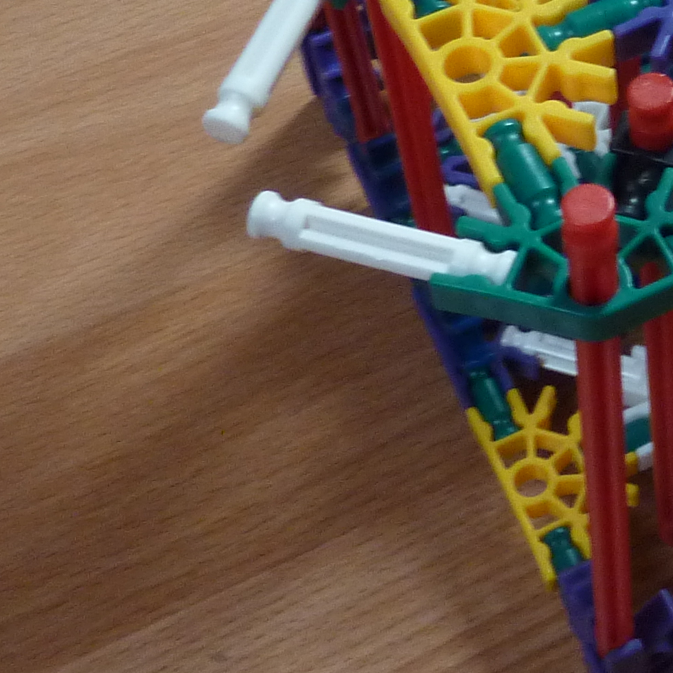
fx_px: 1804
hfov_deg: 19.7
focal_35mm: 82
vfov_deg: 20.5
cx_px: 846
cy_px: 22
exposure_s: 1/30
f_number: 3.3
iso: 250
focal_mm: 4.1
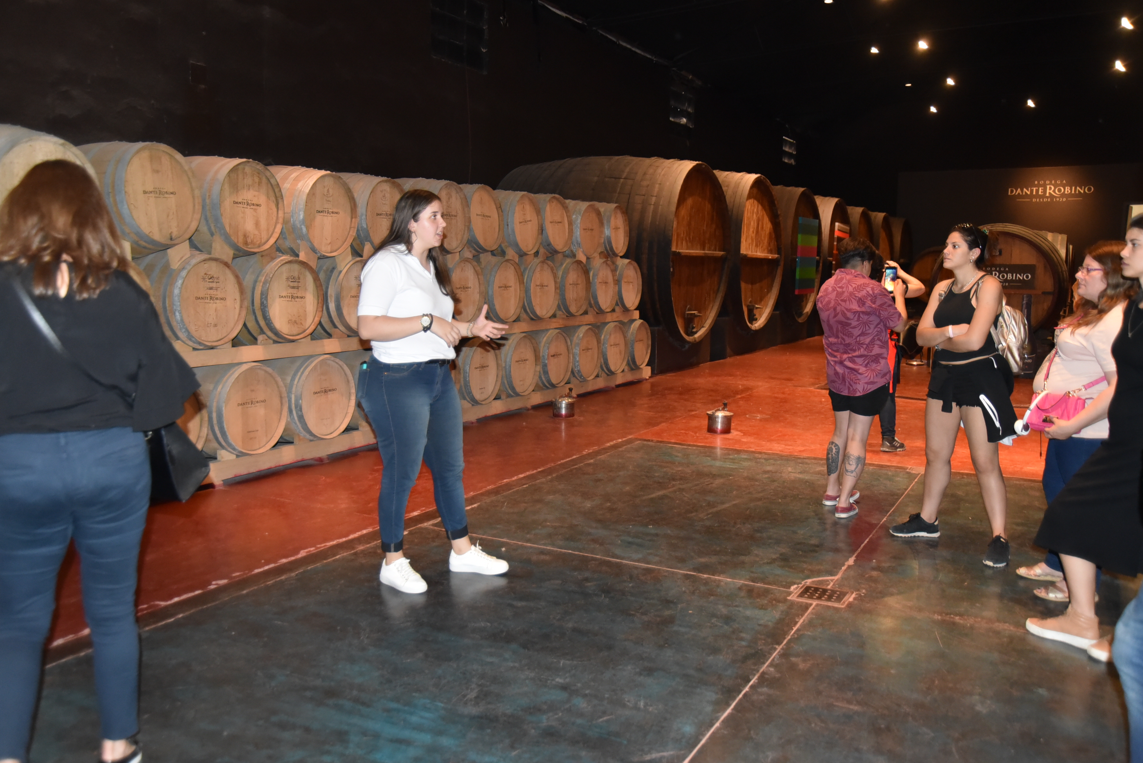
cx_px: 560
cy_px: 372
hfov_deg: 57.2
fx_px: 1048
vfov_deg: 40.0
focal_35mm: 33
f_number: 3.8
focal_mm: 32
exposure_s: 1/60
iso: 3200
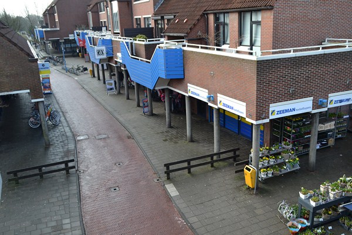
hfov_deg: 57.2
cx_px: 176
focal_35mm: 33
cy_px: 118
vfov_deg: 40.0
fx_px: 323
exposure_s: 1/125
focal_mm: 22
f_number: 5.6
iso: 110
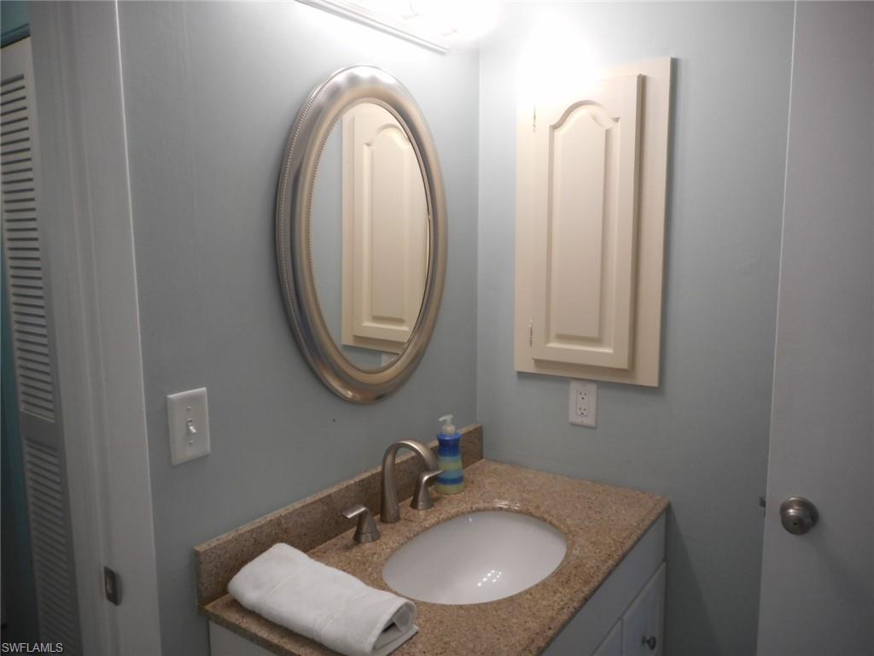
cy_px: 328
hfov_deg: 69.4
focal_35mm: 25
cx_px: 437
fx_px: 631
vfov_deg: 54.9
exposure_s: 1/30
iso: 160
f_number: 3.7
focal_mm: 4.5
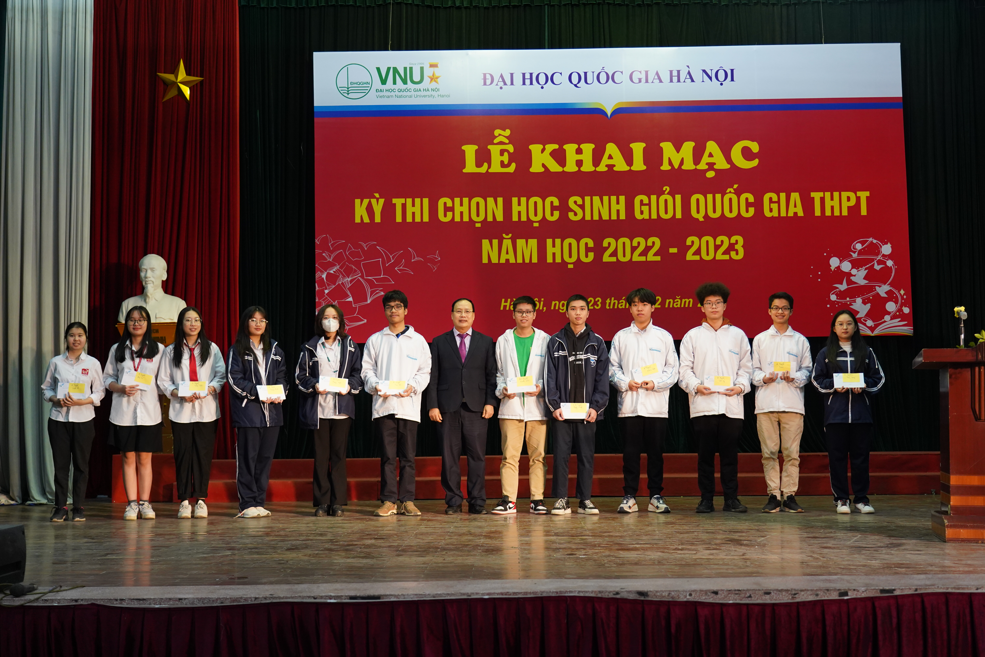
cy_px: 328
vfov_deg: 30.5
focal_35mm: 44
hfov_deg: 44.5
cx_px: 492
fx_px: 1204
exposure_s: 1/160
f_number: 4
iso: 2000
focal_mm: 44
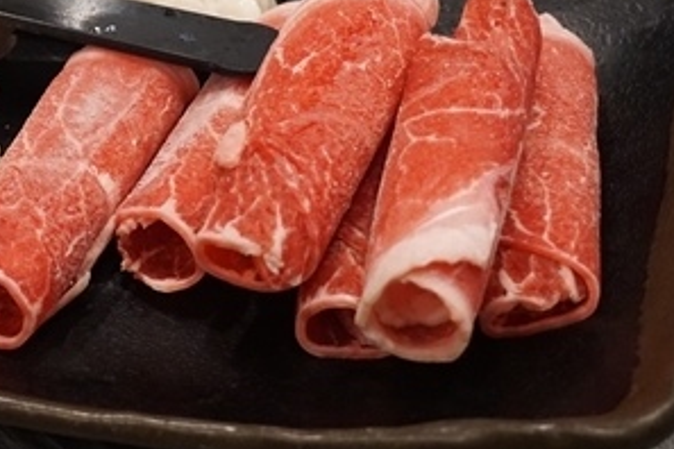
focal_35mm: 122
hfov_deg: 16.5
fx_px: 2285
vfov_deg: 11.1
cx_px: 52
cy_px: 26
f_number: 5.6
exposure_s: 1/50
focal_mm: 39
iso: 3200
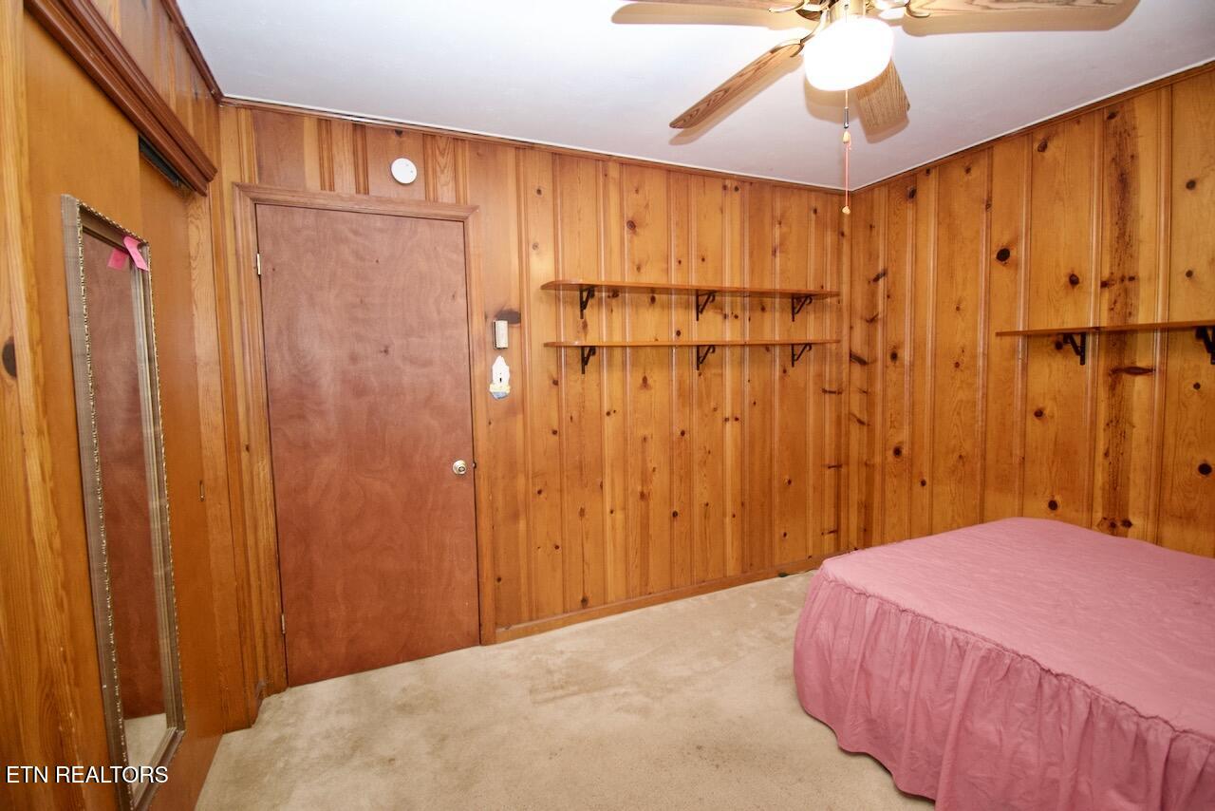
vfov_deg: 77.4
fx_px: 506
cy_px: 406
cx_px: 608
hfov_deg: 100.4
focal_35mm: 15
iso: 3200
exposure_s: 1/60
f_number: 4.5
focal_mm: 10
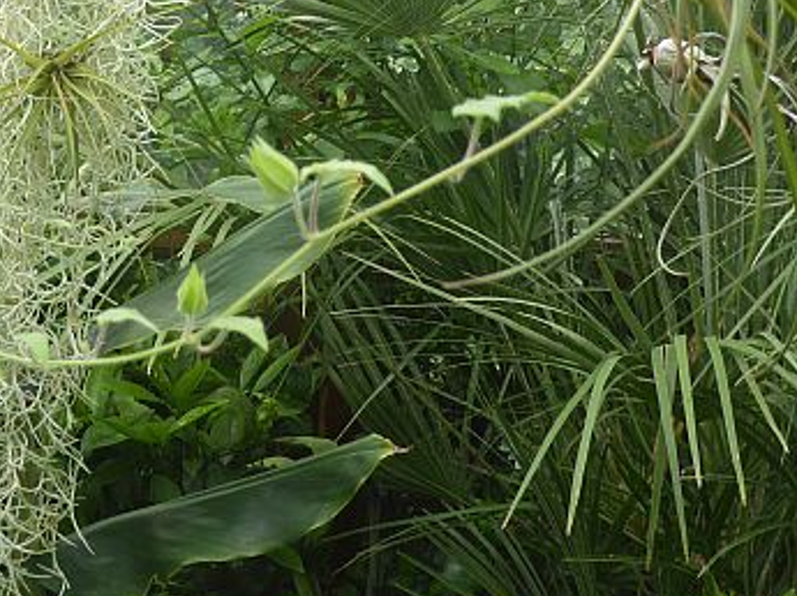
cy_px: 74
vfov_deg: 16.0
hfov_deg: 21.1
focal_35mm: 91
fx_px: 2093
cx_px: 97
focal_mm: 8.4
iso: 100
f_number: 4
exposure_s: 1/60
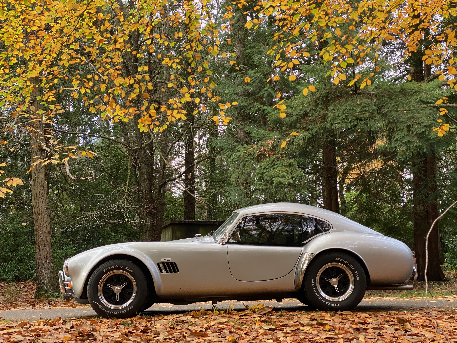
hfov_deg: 36.8
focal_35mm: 52
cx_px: 228
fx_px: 687
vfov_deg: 28.0
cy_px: 172
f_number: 2
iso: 80
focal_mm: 6
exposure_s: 1/122
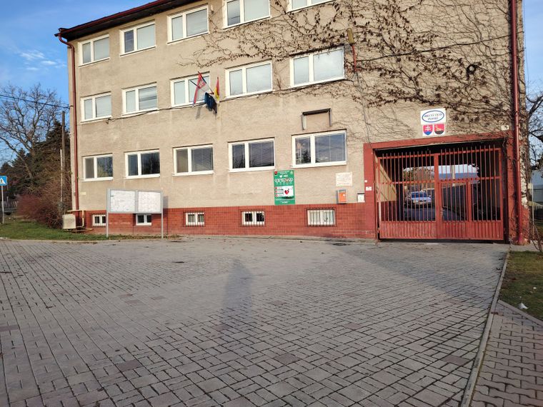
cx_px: 272
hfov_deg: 71.6
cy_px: 204
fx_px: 376
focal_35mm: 24
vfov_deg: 56.8
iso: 388
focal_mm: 5.25
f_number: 1.75
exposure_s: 1/900
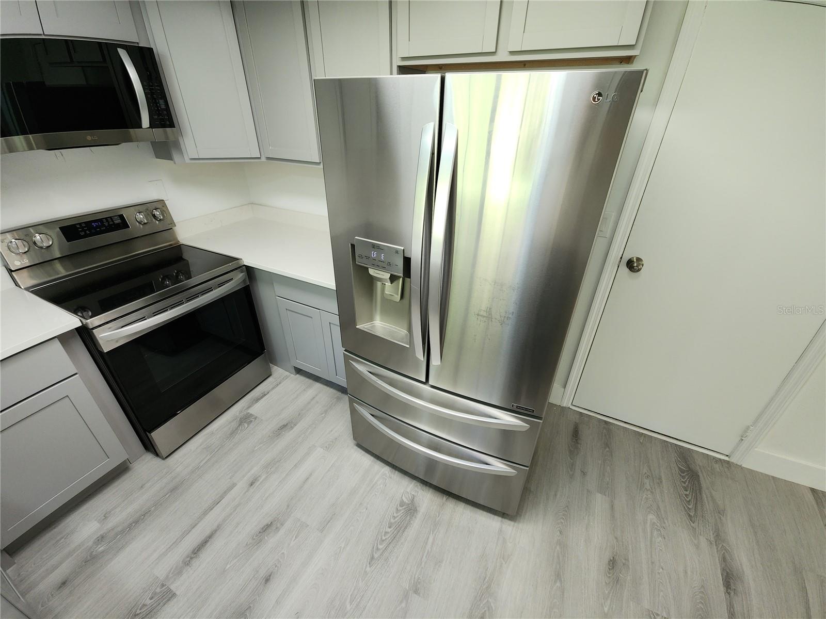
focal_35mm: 13
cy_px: 310
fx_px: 310
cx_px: 413
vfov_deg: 89.9
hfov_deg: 106.2
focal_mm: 2.2
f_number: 2.2
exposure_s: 1/60
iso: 160
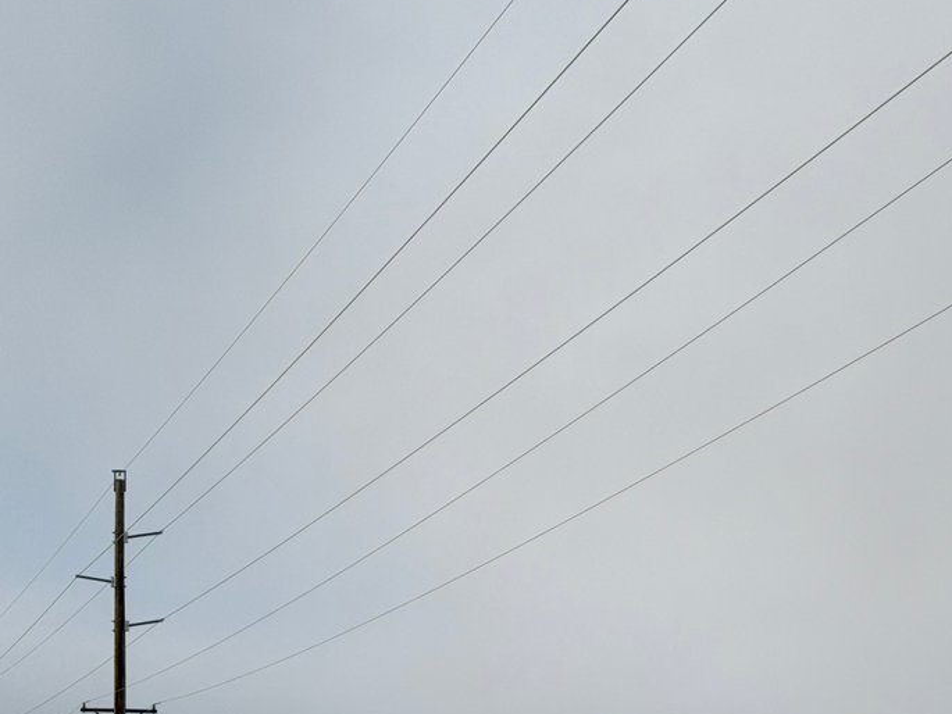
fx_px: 2916
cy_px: 656
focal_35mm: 106
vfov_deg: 13.8
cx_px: 1007
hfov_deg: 18.0
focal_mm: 6.76
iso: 64
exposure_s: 1/13333
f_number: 1.78
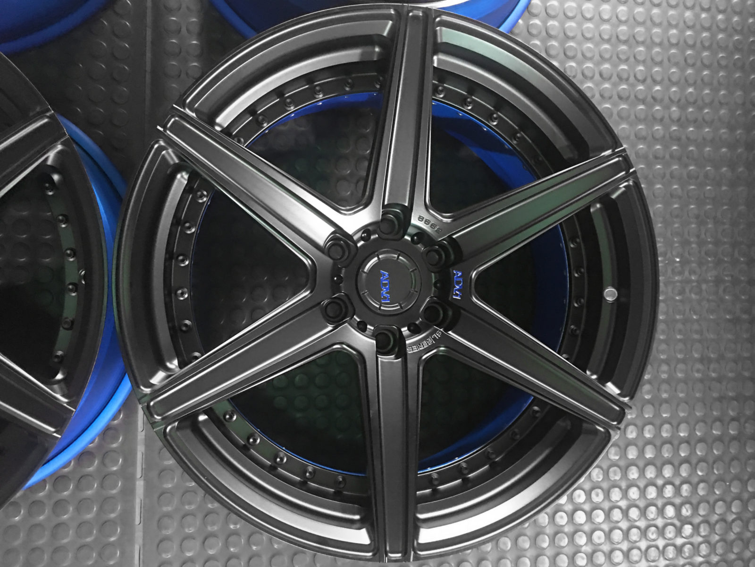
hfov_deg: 61.7
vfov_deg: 48.2
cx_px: 378
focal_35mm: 29
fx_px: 633
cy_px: 284
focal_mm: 4.15
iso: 80
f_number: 2.2
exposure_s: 1/4
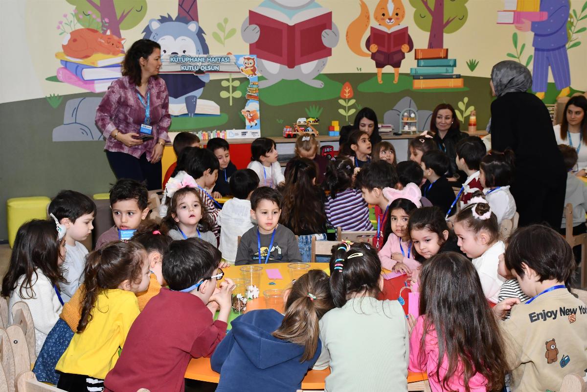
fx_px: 848
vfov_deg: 26.0
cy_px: 196
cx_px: 294
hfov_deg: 38.2
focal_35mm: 52
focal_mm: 35
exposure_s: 1/250
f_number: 5.6
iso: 1600
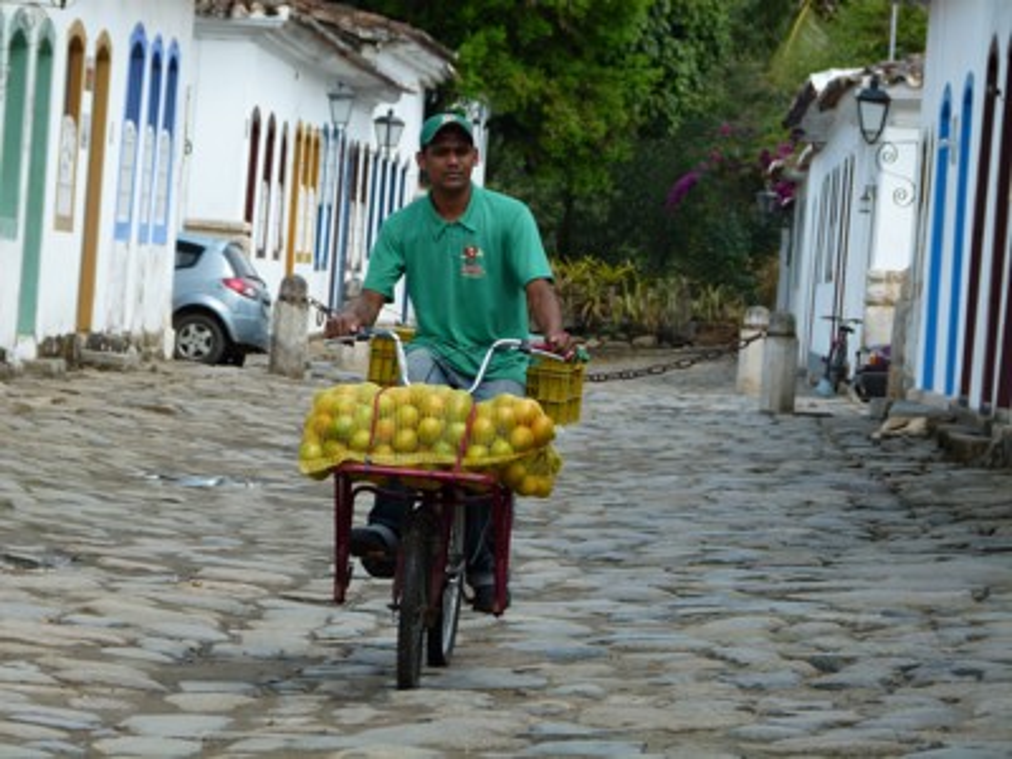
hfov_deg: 11.4
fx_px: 5058
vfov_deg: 8.6
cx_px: 506
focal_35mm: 173
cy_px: 380
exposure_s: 1/320
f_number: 4
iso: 100
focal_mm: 31.2
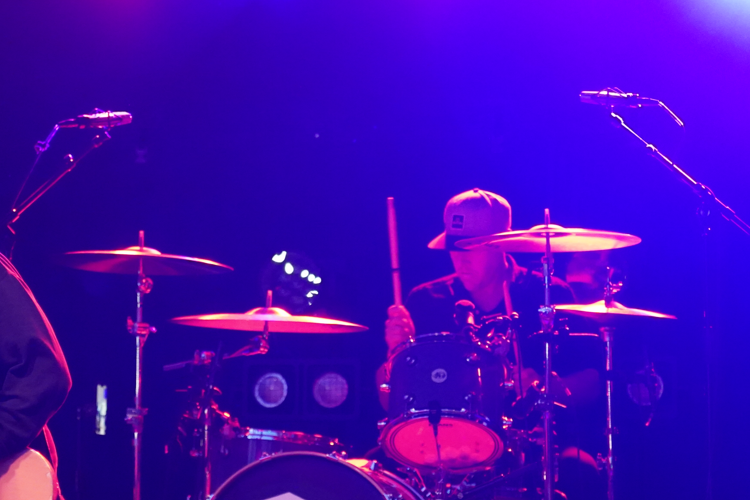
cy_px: 245
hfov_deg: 11.4
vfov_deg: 7.6
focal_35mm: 180
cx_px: 199
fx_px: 3750
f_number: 4
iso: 12800
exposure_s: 1/125
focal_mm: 104
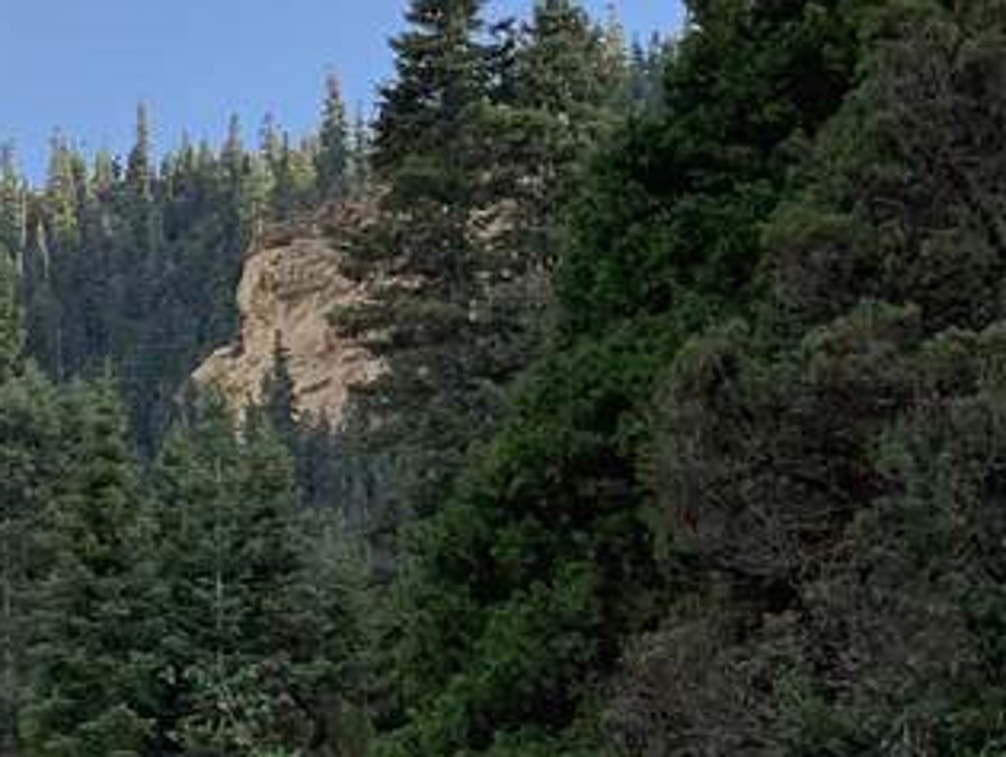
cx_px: -629
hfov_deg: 9.1
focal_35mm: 211
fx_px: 6139
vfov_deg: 7.0
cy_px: 661
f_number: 2.4
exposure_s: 1/666
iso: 16
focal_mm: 6
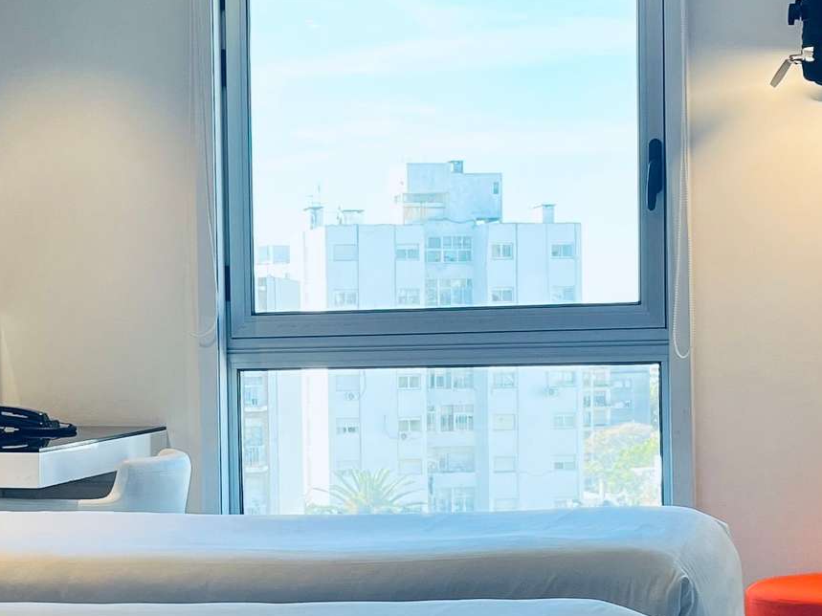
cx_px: 252
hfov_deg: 30.9
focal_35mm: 62
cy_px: 469
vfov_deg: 23.4
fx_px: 1472
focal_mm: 5.1
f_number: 1.6
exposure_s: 1/100
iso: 50
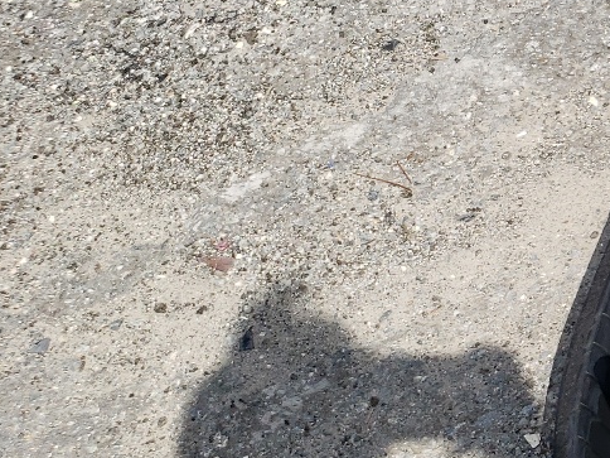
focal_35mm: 86
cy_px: 117
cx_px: 982
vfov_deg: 17.1
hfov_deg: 19.2
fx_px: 1515
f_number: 1.5
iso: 50
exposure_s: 1/5000
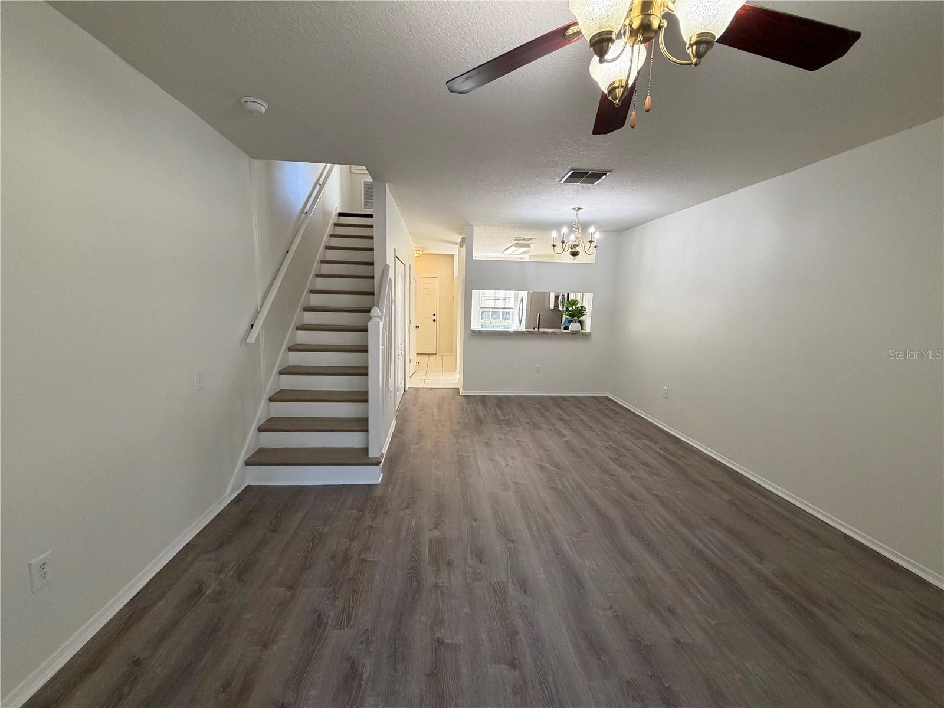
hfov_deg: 102.1
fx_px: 382
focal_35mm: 14
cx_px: 472
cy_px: 354
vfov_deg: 85.7
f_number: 2.2
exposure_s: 1/120
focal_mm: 2.22
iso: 250
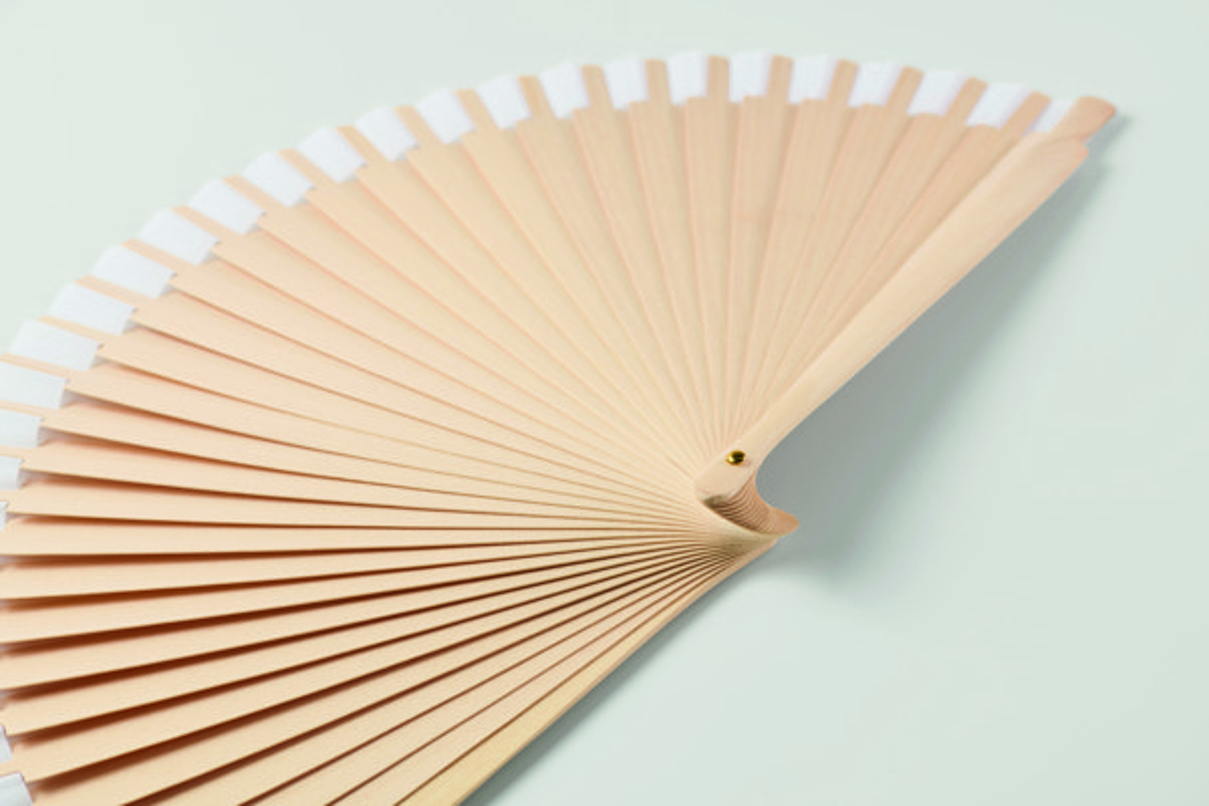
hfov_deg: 19.5
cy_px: 403
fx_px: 3526
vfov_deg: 13.0
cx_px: 604
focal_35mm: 105
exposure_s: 1/125
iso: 100
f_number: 11
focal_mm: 105
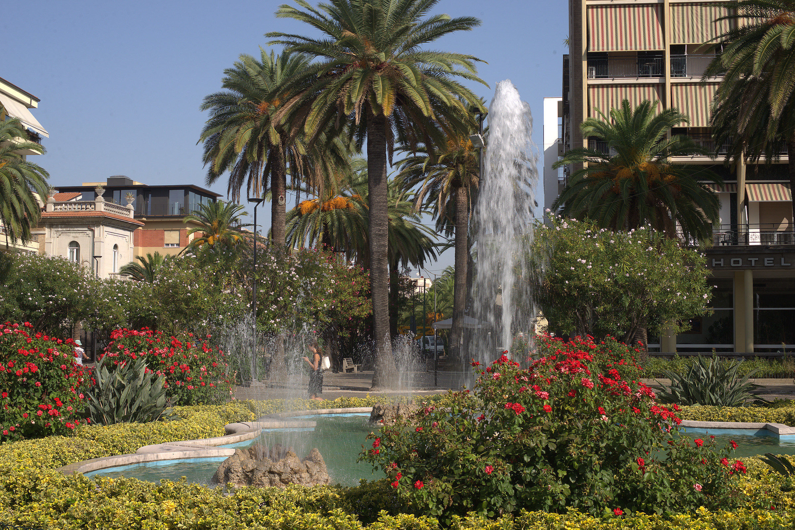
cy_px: 265
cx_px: 398
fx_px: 1105
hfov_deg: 39.6
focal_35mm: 50
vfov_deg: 27.0
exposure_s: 1/60
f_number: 16
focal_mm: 50
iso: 100
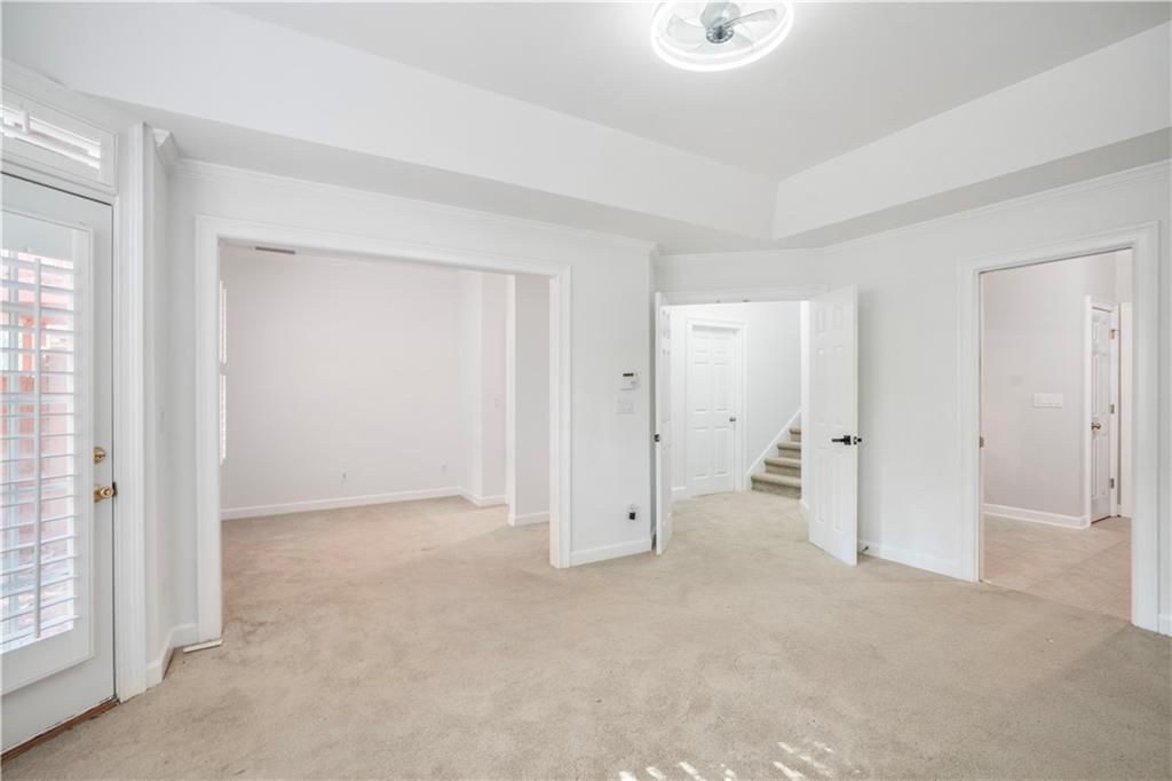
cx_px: 586
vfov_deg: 73.7
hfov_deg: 96.8
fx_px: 521
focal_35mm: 16
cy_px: 390
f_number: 8
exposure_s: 1/3
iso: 320
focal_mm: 16
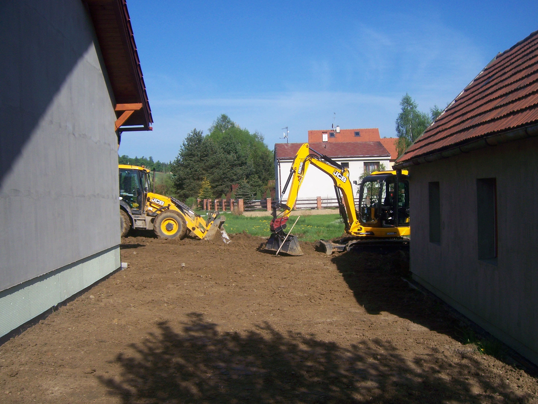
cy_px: 202
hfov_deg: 51.3
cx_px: 269
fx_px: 560
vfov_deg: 39.7
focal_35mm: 36
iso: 80
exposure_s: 1/640
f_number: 4.5
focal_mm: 6
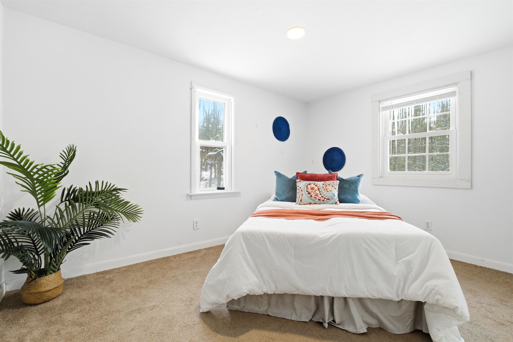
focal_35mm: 15
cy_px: 171
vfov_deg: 77.3
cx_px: 256
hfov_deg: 100.4
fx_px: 214
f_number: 8
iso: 800
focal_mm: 10
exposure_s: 1/125
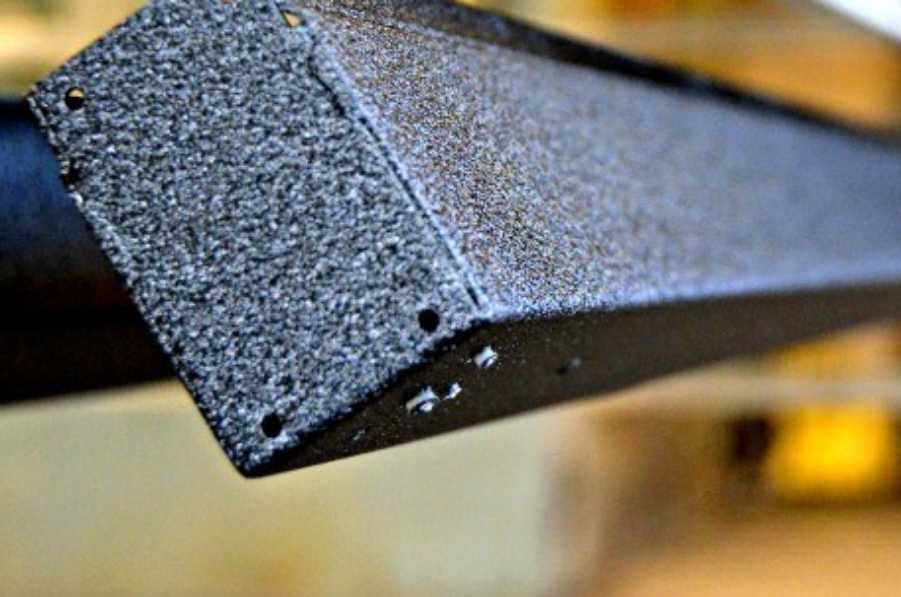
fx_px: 2623
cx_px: 625
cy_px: 229
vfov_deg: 13.0
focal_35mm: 105
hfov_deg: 19.4
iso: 2500
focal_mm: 40
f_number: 4.5
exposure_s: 1/60
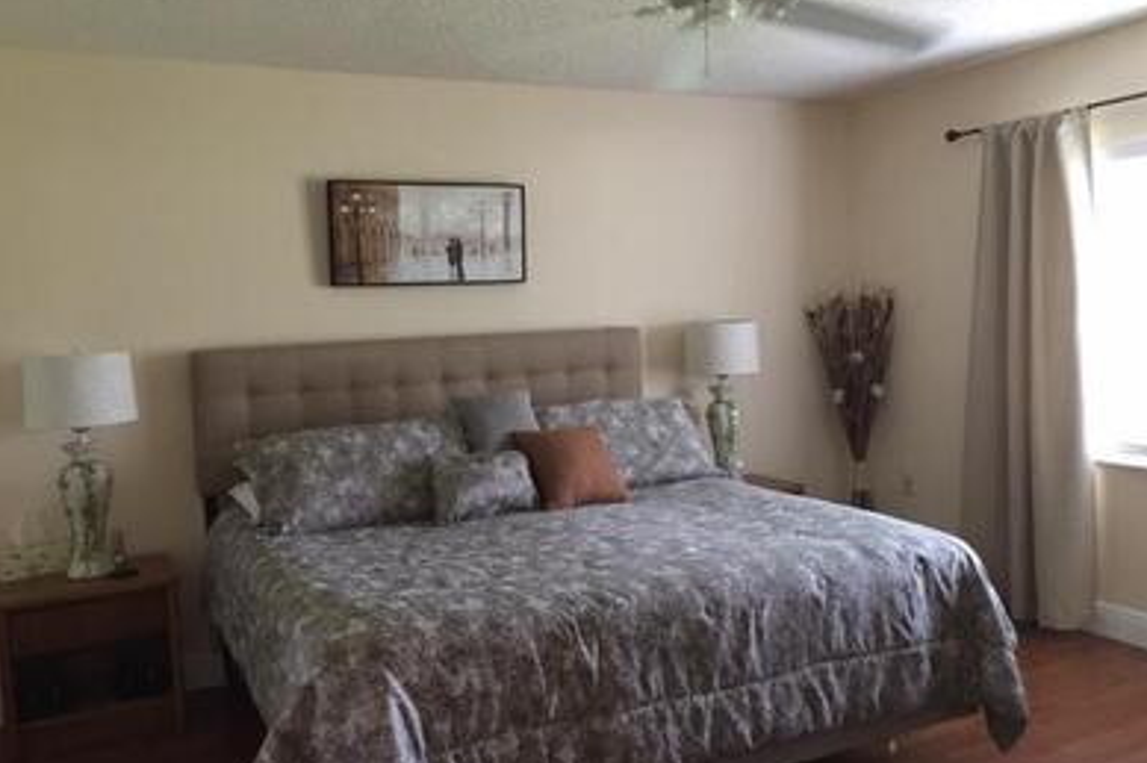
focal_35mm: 31
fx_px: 987
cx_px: 563
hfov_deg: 60.3
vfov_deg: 42.3
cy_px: 374
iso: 125
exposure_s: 1/10
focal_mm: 4.15
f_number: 2.2
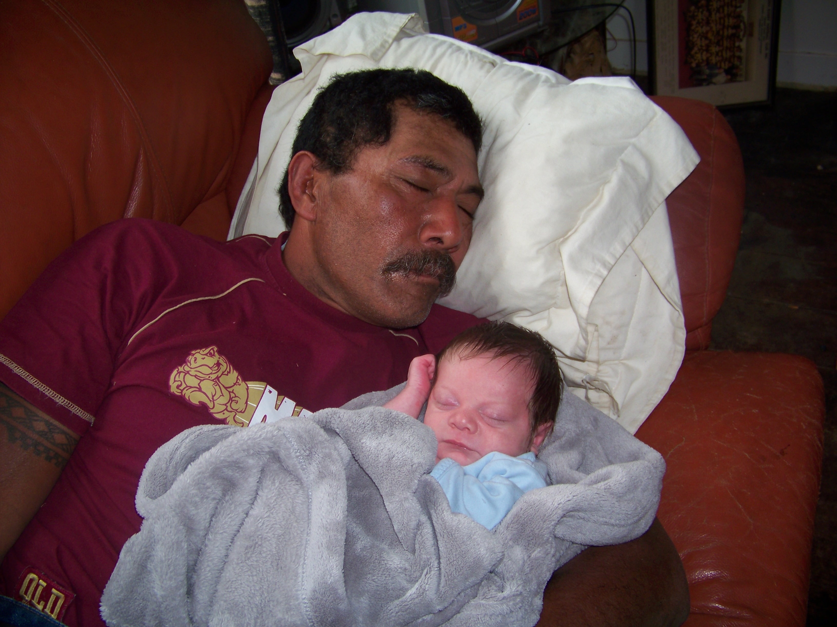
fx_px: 870
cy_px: 314
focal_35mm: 36
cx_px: 418
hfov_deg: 51.4
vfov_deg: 39.7
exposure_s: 1/125
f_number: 2.8
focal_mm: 5.85
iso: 64
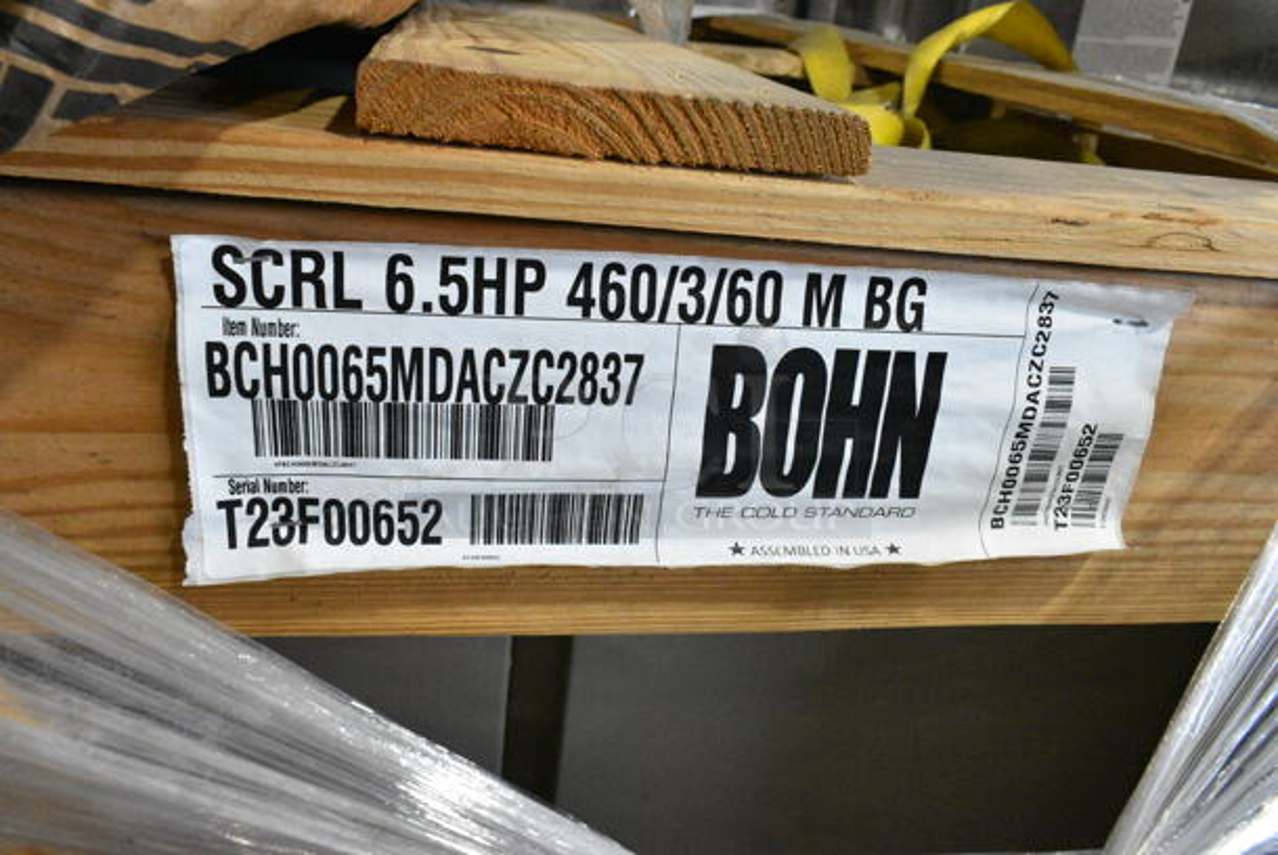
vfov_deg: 48.0
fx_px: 959
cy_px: 428
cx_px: 639
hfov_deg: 67.3
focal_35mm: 27
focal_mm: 18
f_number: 10
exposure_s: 1/400
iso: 6400
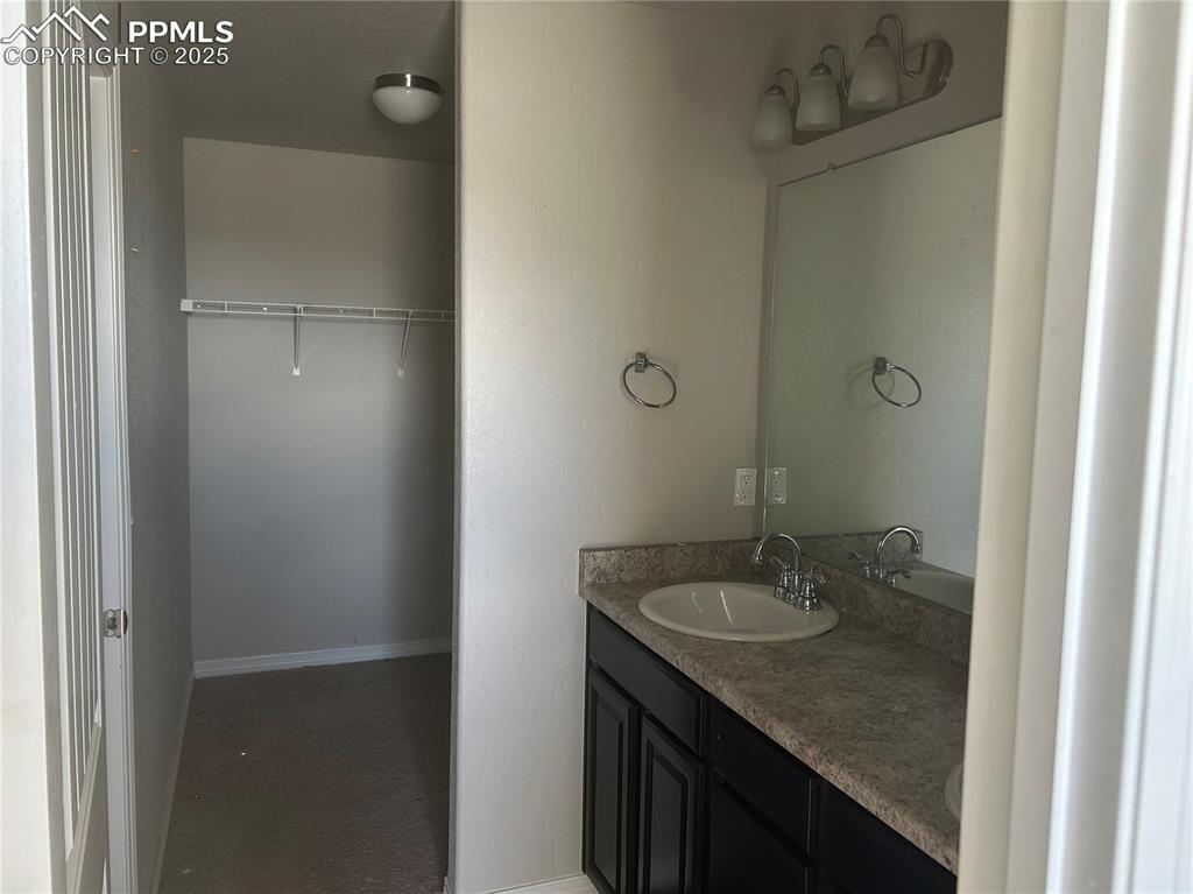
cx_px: 596
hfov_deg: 67.3
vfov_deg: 53.0
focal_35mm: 26
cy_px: 447
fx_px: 896
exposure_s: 1/68
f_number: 1.5
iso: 125
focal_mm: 5.7
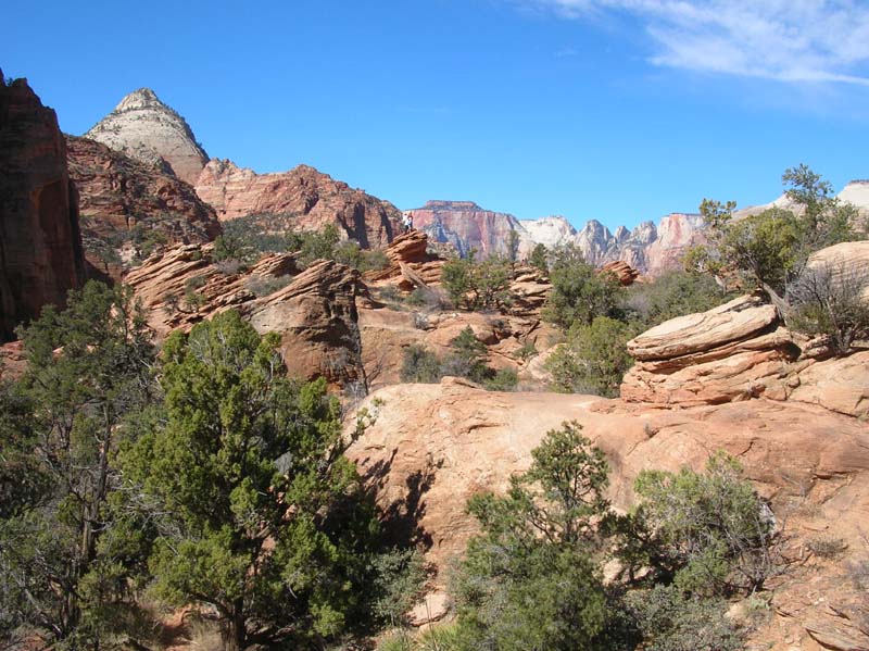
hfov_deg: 52.7
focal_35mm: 35
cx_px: 434
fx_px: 878
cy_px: 326
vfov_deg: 40.7
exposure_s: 1/254
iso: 50
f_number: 5.6
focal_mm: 5.8
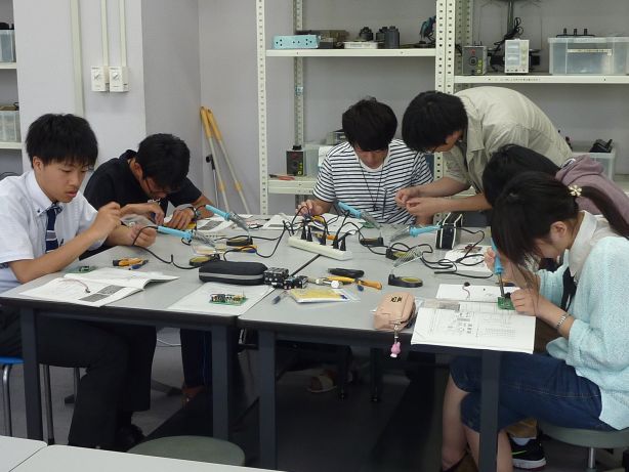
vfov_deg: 28.6
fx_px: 927
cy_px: 236
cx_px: 314
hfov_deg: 37.5
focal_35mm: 51
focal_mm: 4.7
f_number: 3.4
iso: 125
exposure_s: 1/30
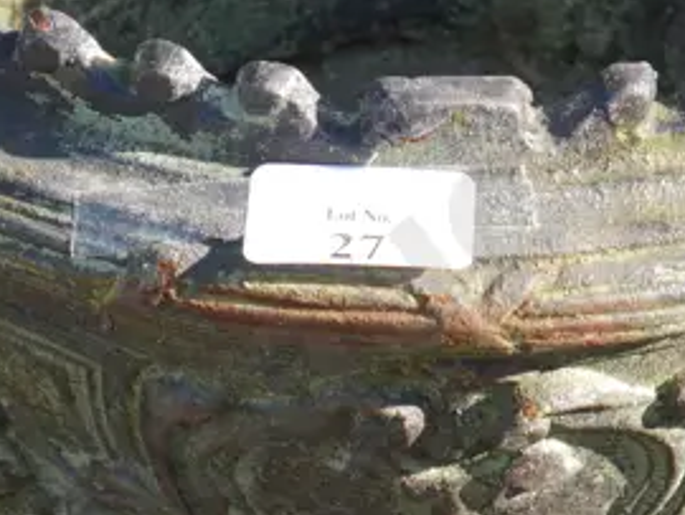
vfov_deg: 6.8
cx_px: 421
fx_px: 4357
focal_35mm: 220
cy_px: 275
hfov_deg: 9.0
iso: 200
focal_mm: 29
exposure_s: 1/125
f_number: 6.3
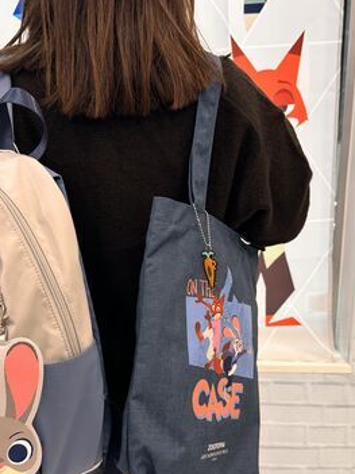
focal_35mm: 41
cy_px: 286
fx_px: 561
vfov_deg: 45.5
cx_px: 134
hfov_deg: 34.9
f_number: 1.78
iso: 160
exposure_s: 1/60
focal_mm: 6.86
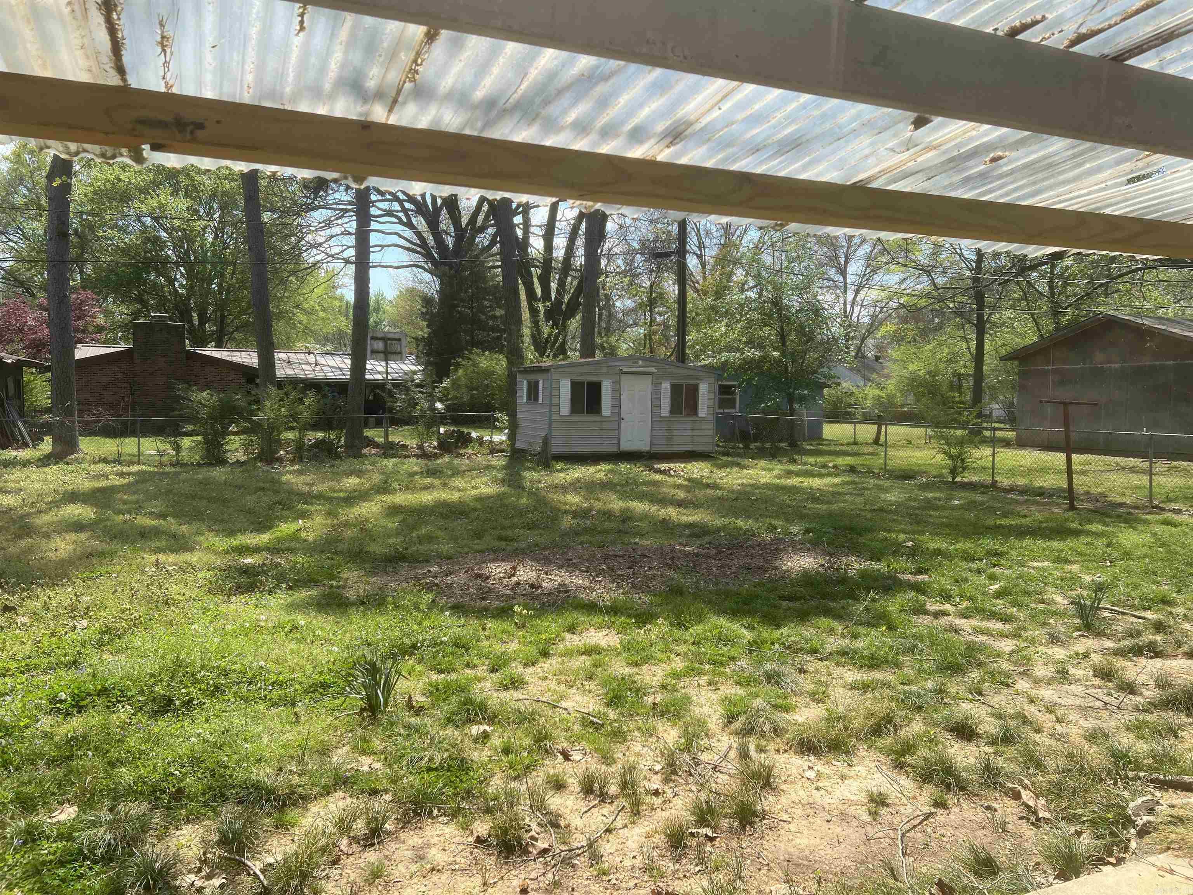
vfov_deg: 53.1
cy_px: 448
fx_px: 896
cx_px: 596
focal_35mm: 26
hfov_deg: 67.3
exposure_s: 1/2695
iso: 50
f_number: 1.5
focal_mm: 5.7
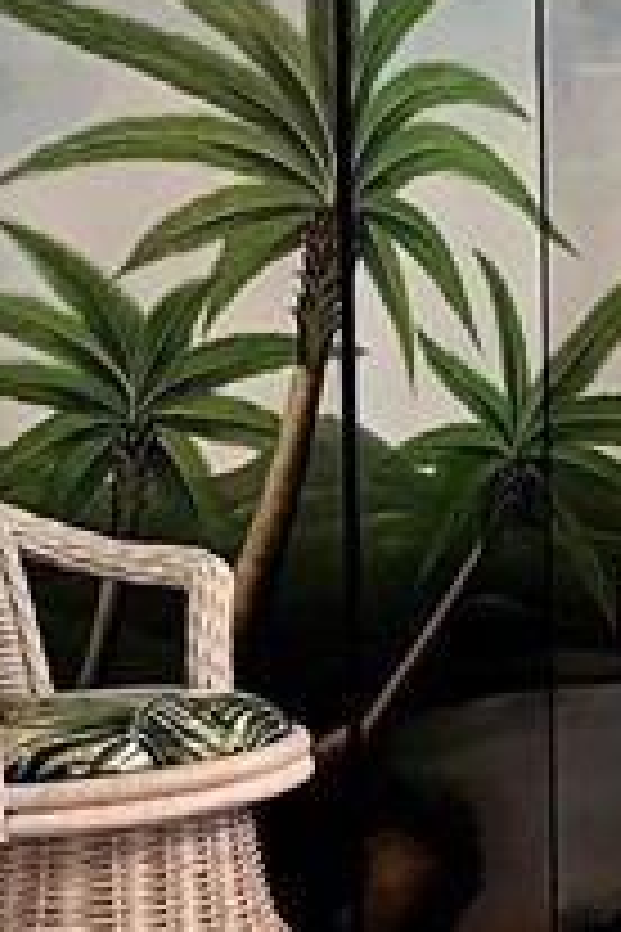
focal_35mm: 134
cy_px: 441
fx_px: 3467
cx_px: 1818
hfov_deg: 8.6
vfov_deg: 15.3
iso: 160
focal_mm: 5.1
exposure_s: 1/60
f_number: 1.6
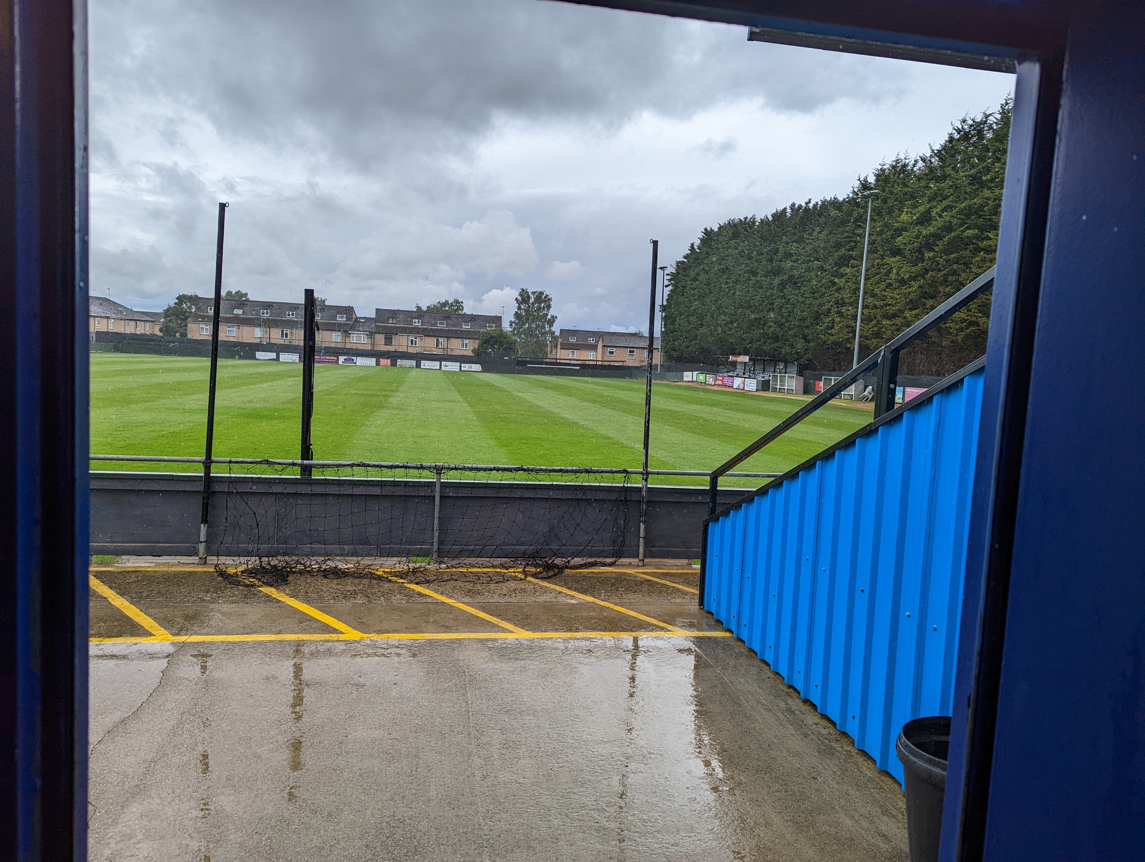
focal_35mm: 24
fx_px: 795
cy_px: 431
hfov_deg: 71.5
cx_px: 572
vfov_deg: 56.9
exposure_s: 1/2020
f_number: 1.85
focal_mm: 6.81
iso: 44
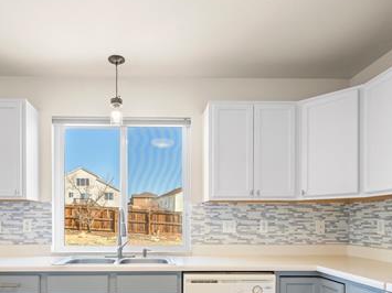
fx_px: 294
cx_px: 158
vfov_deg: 50.8
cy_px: 220
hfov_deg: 66.7
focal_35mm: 26
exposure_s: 1/30
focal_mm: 15
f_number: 10
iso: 4000
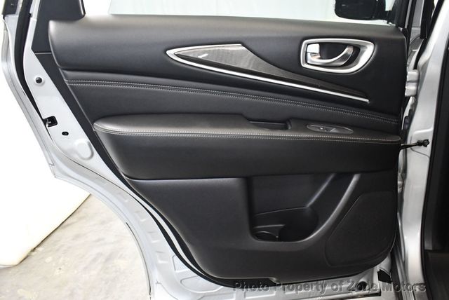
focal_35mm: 36
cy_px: 150
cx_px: 224
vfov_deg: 36.9
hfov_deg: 53.1
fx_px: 449
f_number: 3.5
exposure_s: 1/80
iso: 3200
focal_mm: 18
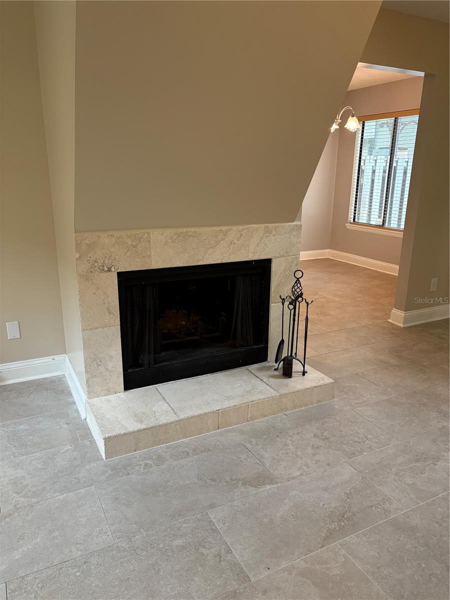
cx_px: 225
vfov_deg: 67.3
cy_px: 300
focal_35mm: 26
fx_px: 451
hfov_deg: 53.1
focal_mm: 5.96
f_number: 1.6
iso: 160
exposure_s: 1/60
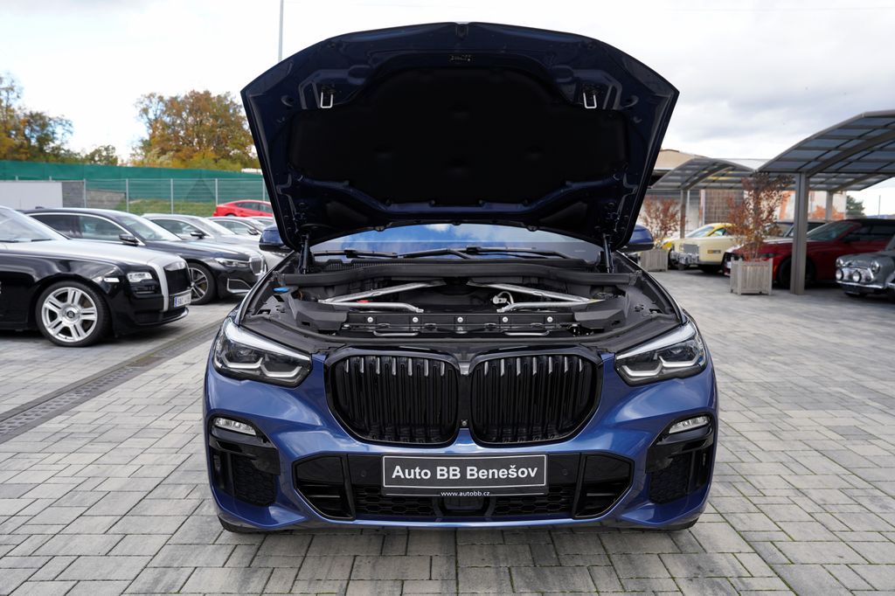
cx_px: 448
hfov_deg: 63.7
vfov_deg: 44.9
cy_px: 298
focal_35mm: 29
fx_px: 721
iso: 100
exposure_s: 1/100
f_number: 4.5
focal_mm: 29
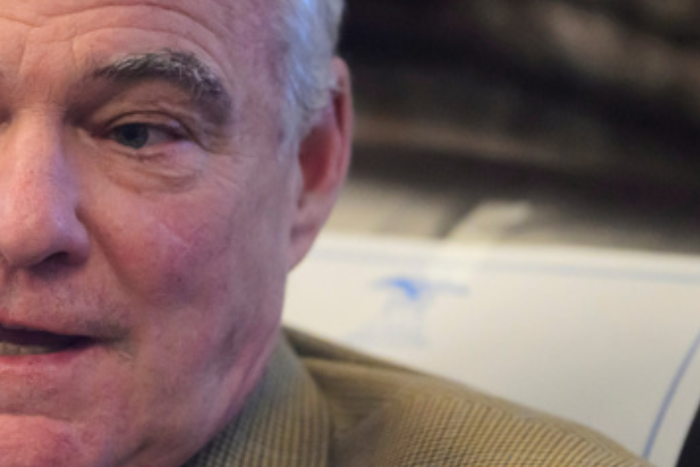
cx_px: -150
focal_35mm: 577
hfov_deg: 3.6
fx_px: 11223
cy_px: 366
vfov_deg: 2.4
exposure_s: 1/250
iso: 2500
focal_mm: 200
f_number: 2.8
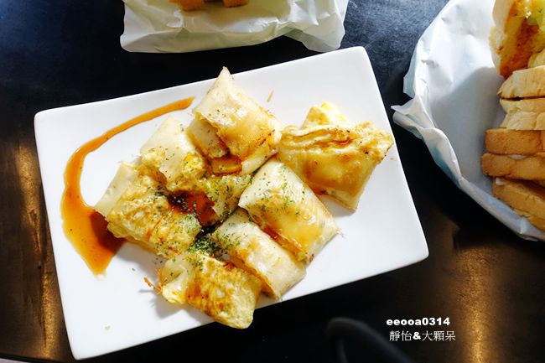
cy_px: 182
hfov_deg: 73.8
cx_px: 272
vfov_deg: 53.1
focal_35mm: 24
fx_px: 363
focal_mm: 8.8
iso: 800
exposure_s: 1/50
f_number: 5
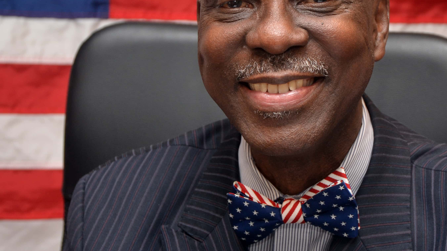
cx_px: 281
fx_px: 1588
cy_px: 115
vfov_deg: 9.1
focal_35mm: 134
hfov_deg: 16.0
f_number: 5.6
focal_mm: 50
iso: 400
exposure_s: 1/60
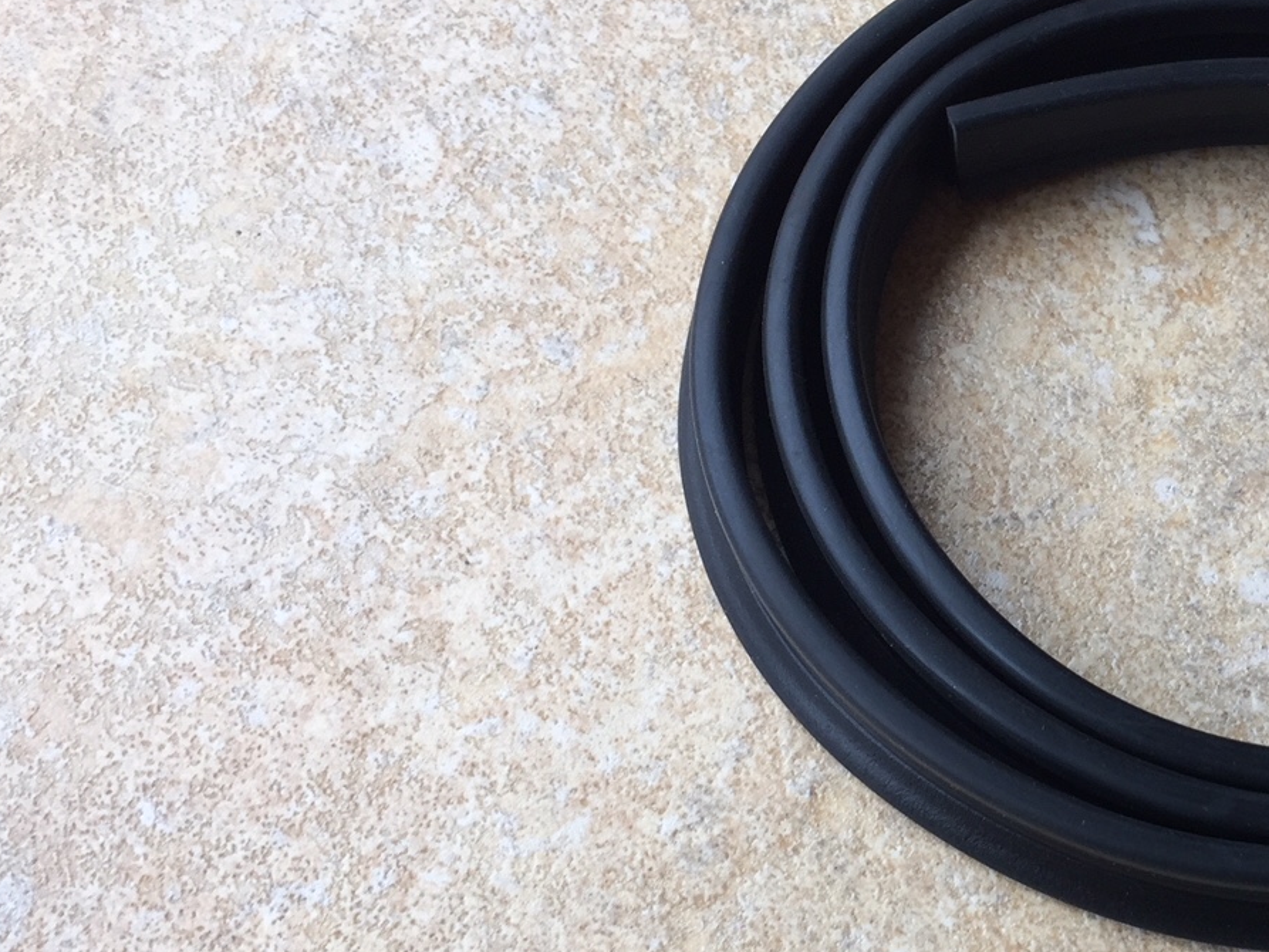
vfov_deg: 27.3
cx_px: 1076
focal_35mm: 53
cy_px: 681
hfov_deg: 34.6
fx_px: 1943
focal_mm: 4.15
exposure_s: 1/50
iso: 32
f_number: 2.2
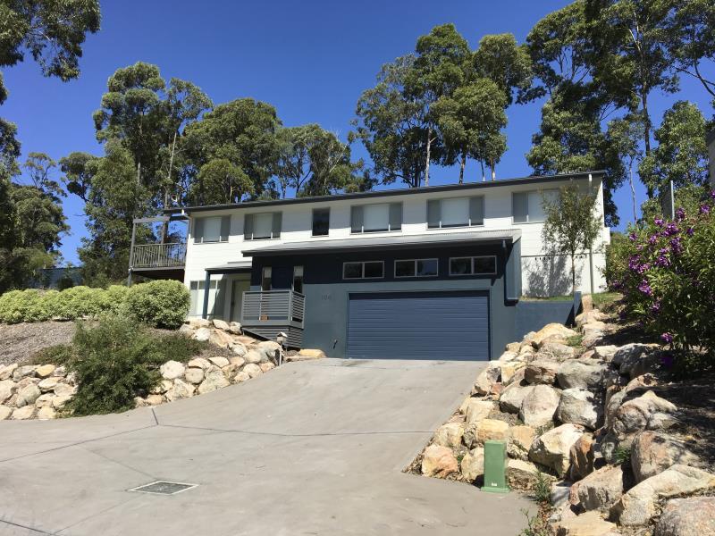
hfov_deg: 61.7
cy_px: 268
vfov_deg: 48.2
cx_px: 358
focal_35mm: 29
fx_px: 599
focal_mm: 4.15
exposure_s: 1/1709
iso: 25
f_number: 2.2
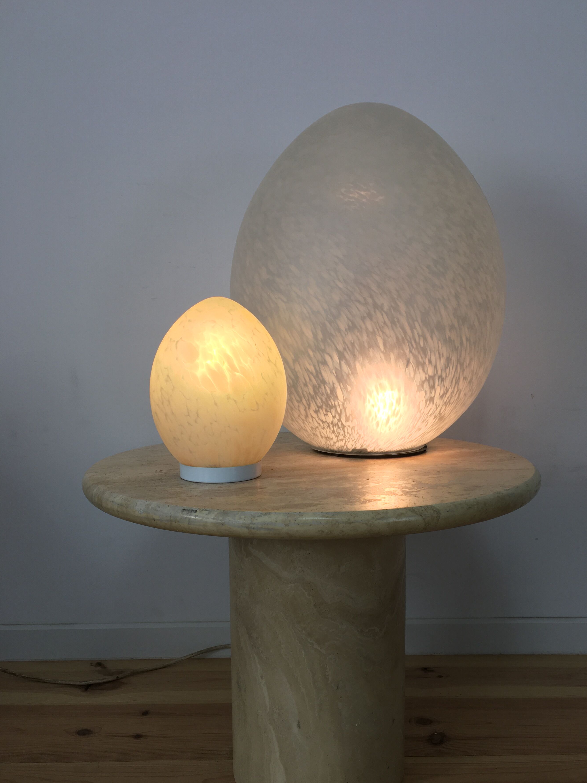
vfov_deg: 55.2
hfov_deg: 42.9
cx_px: 329
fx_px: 746
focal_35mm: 33
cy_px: 440
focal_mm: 4.15
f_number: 2.2
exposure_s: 1/100
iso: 32
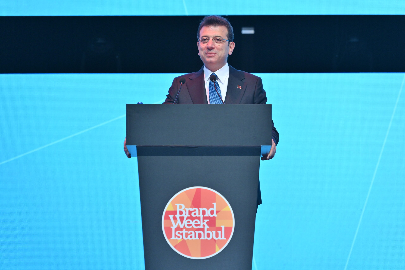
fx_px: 1631
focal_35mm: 145
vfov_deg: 9.5
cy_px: 135
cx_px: 202
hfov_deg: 14.2
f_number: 4
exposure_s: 1/160
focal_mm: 145
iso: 1600
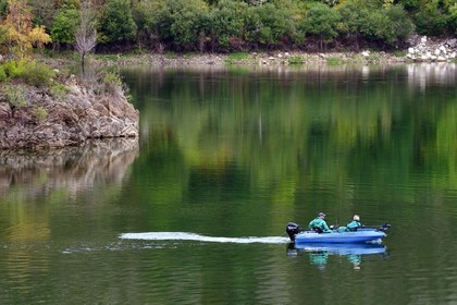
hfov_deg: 10.3
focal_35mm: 200
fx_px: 2539
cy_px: 152
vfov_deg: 6.9
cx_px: 228
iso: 800
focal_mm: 200
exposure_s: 1/250
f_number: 7.1
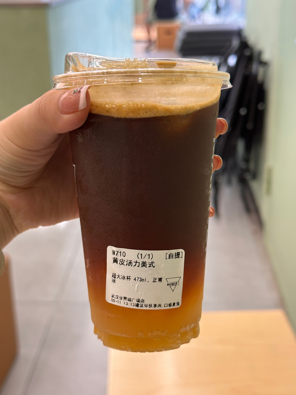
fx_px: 547
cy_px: 198
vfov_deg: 39.7
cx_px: 148
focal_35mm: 48
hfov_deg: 30.3
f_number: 1.78
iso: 125
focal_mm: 6.86
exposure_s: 1/50
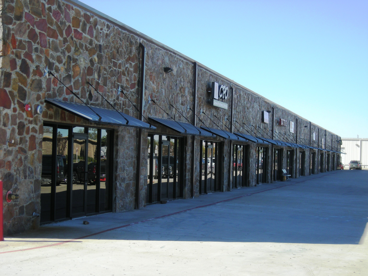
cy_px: 138
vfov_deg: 21.6
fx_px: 723
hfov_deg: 28.6
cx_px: 184
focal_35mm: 68
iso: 50
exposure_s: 1/297
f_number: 3.7
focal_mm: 11
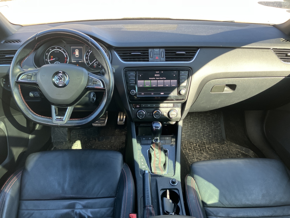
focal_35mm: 28
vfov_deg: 49.7
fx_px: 235
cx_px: 145
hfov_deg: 63.4
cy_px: 109
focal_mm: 3.99
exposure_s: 1/121
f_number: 1.8
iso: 80
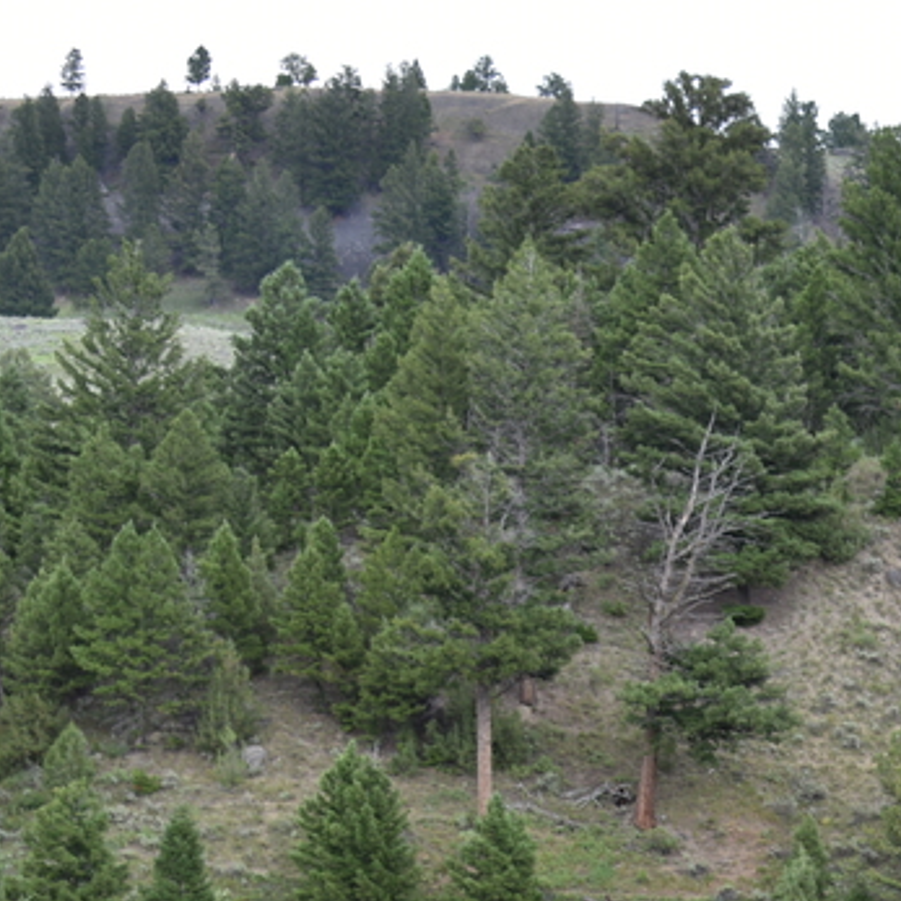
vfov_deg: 10.9
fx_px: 4623
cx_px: 1420
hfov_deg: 10.7
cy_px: 1106
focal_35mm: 157
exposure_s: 1/125
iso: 100
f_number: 5.6
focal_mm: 50
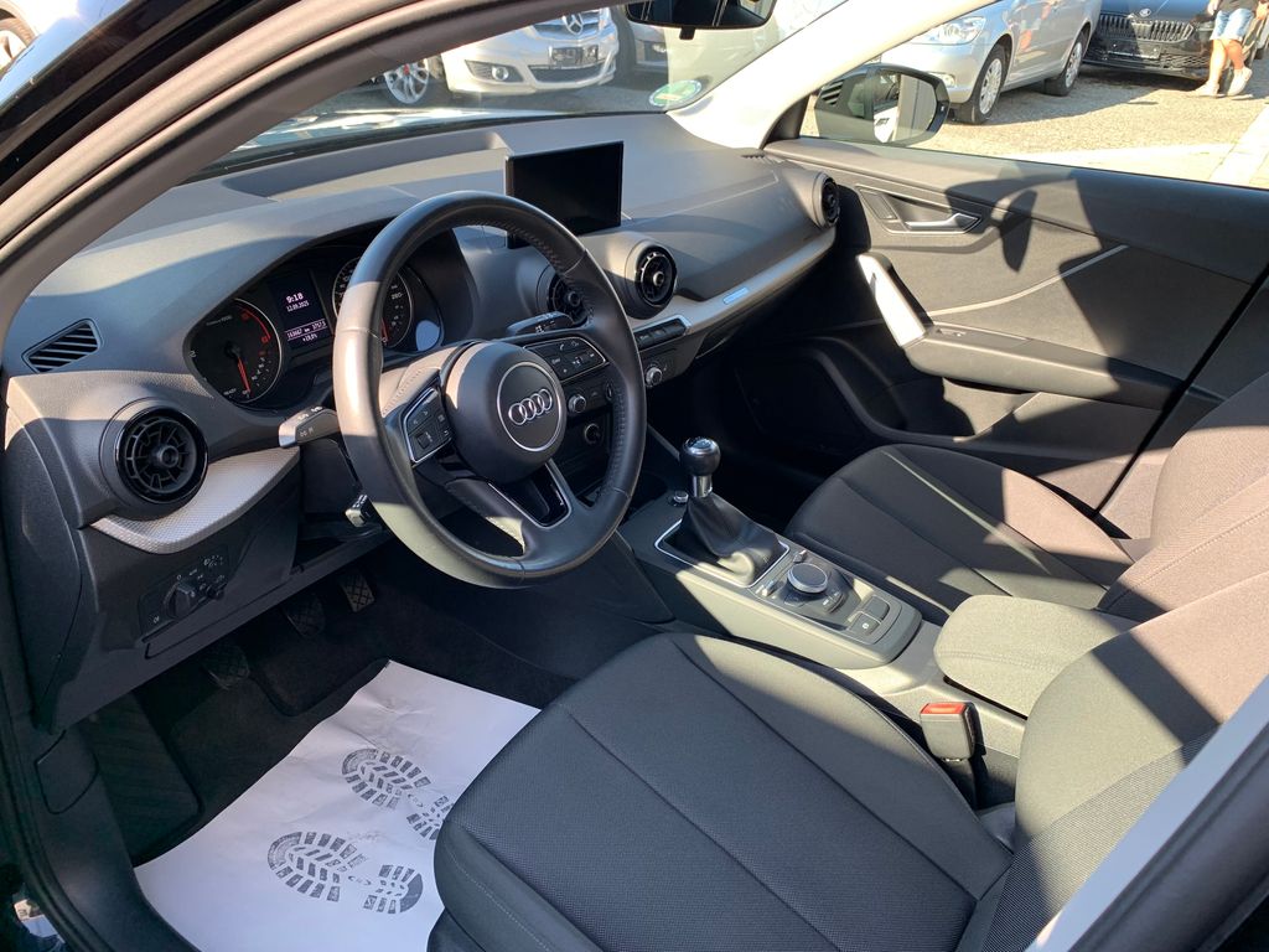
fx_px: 953
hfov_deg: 67.3
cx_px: 634
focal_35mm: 26
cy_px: 476
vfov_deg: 53.1
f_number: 1.8
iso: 40
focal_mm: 4.25
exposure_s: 1/122
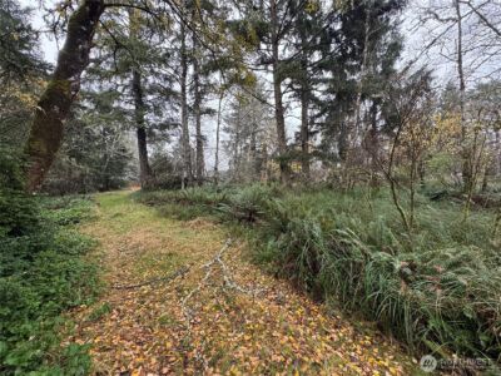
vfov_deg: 85.7
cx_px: 250
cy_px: 188
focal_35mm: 14
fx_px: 203
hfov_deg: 102.1
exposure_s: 1/99
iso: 160
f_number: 2.2
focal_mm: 2.22
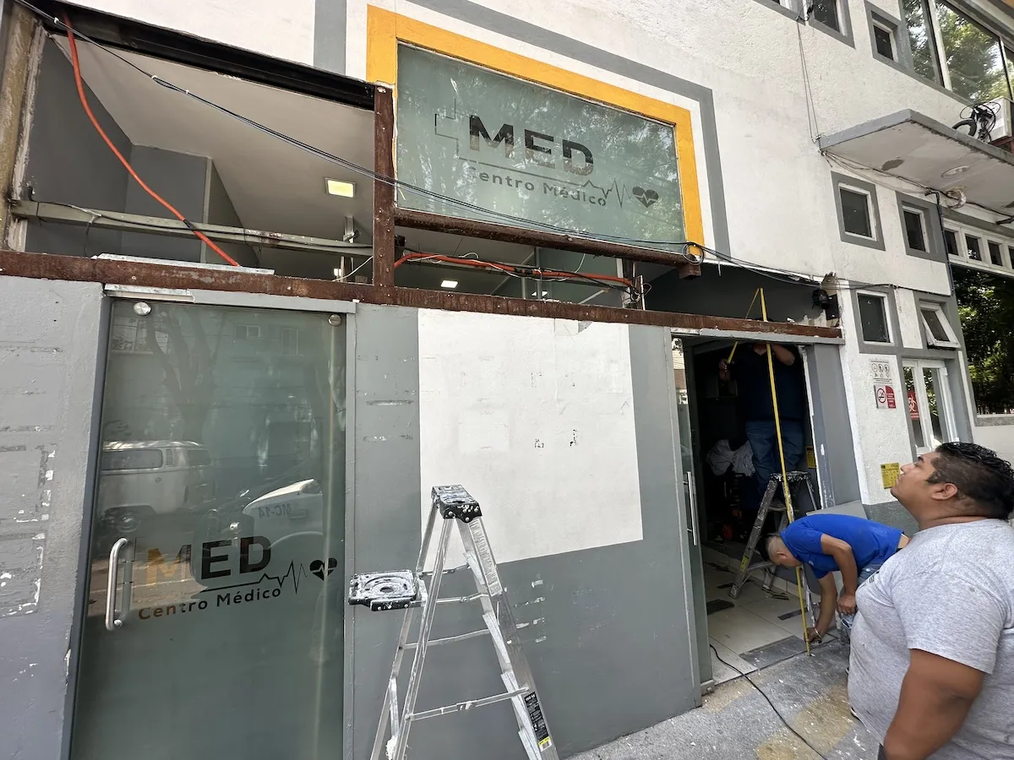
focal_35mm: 14
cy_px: 380
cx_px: 507
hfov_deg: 102.1
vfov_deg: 85.7
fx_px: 410
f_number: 2.2
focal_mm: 2.22
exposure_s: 1/183
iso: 40
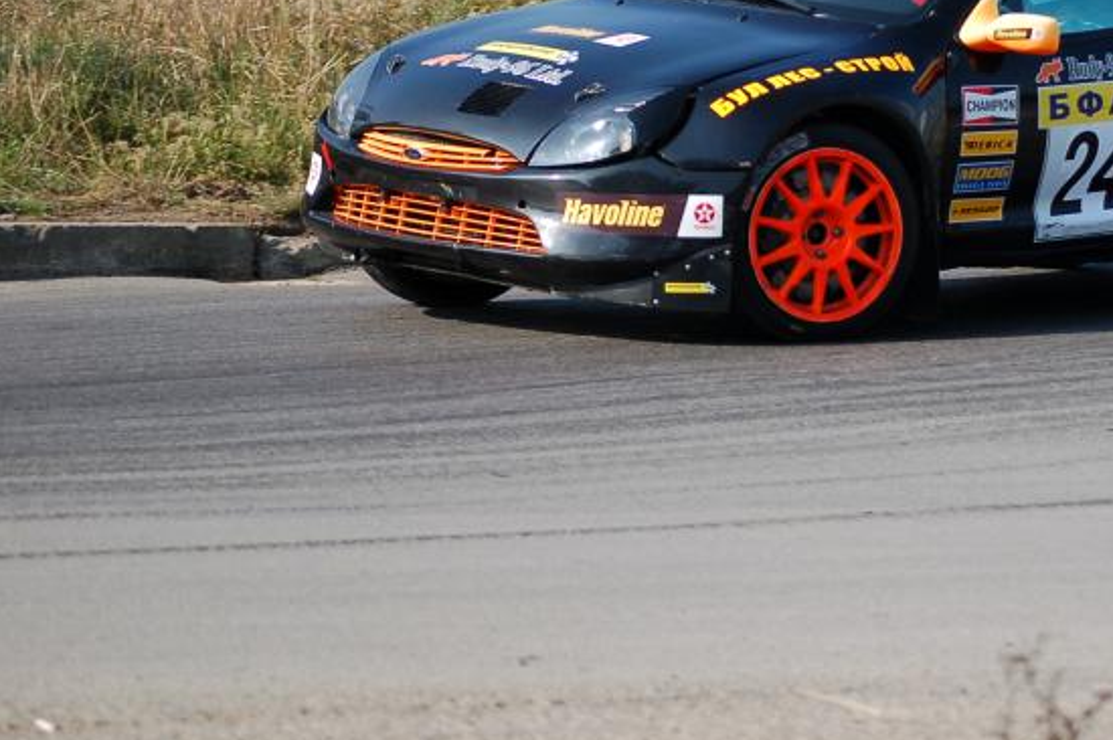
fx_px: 5345
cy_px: 64
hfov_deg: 11.8
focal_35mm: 173
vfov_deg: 7.9
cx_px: 937
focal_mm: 62
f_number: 4.5
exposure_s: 1/1250
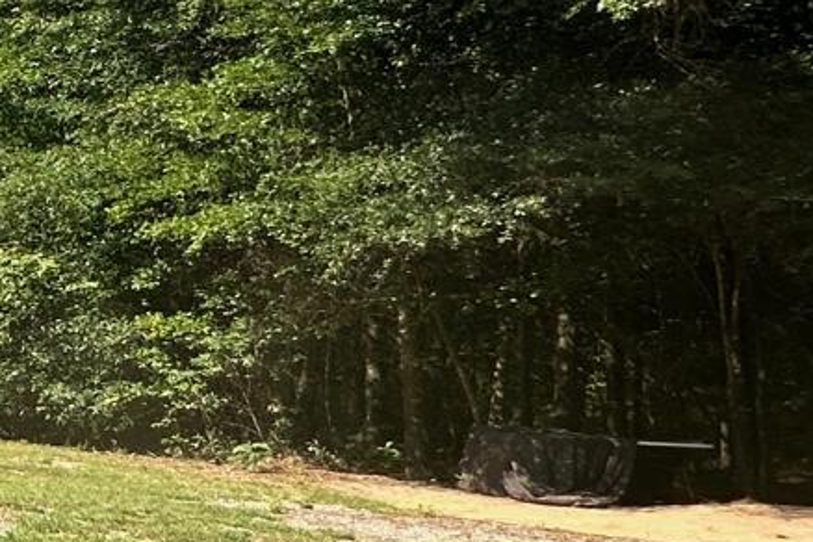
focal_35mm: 67
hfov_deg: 17.5
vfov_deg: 20.3
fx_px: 1513
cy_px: 303
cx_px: -923
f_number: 2.2
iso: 40
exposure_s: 1/682
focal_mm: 2.22
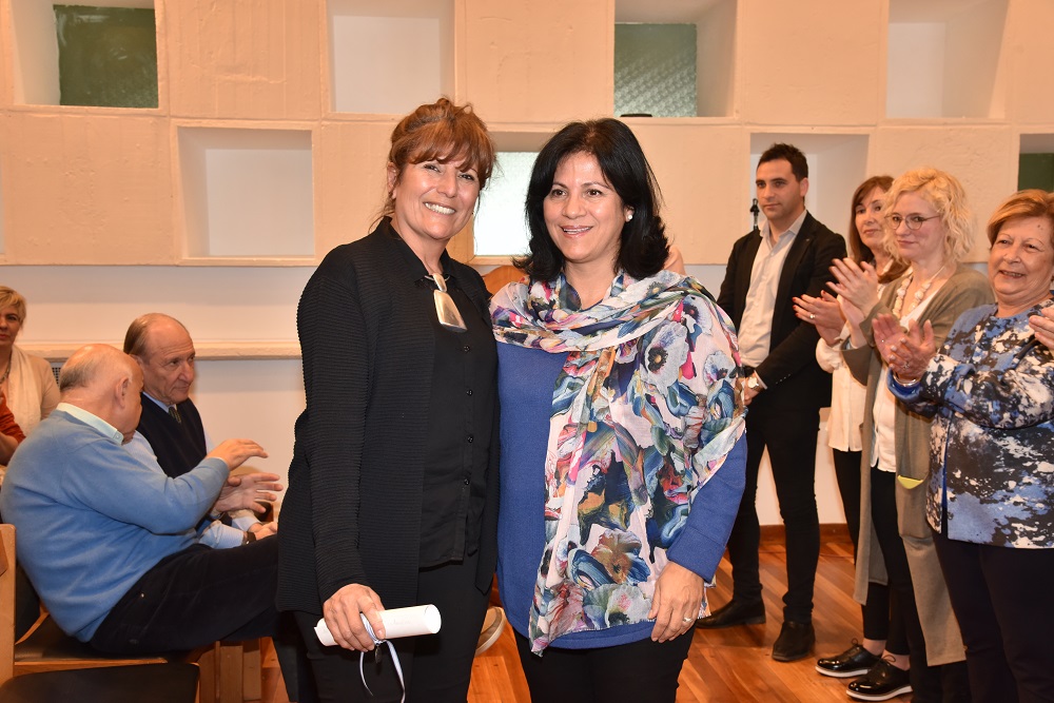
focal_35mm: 40
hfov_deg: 48.5
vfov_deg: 33.4
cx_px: 527
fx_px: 1171
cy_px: 352
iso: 1600
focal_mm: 40
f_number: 8
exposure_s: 1/60
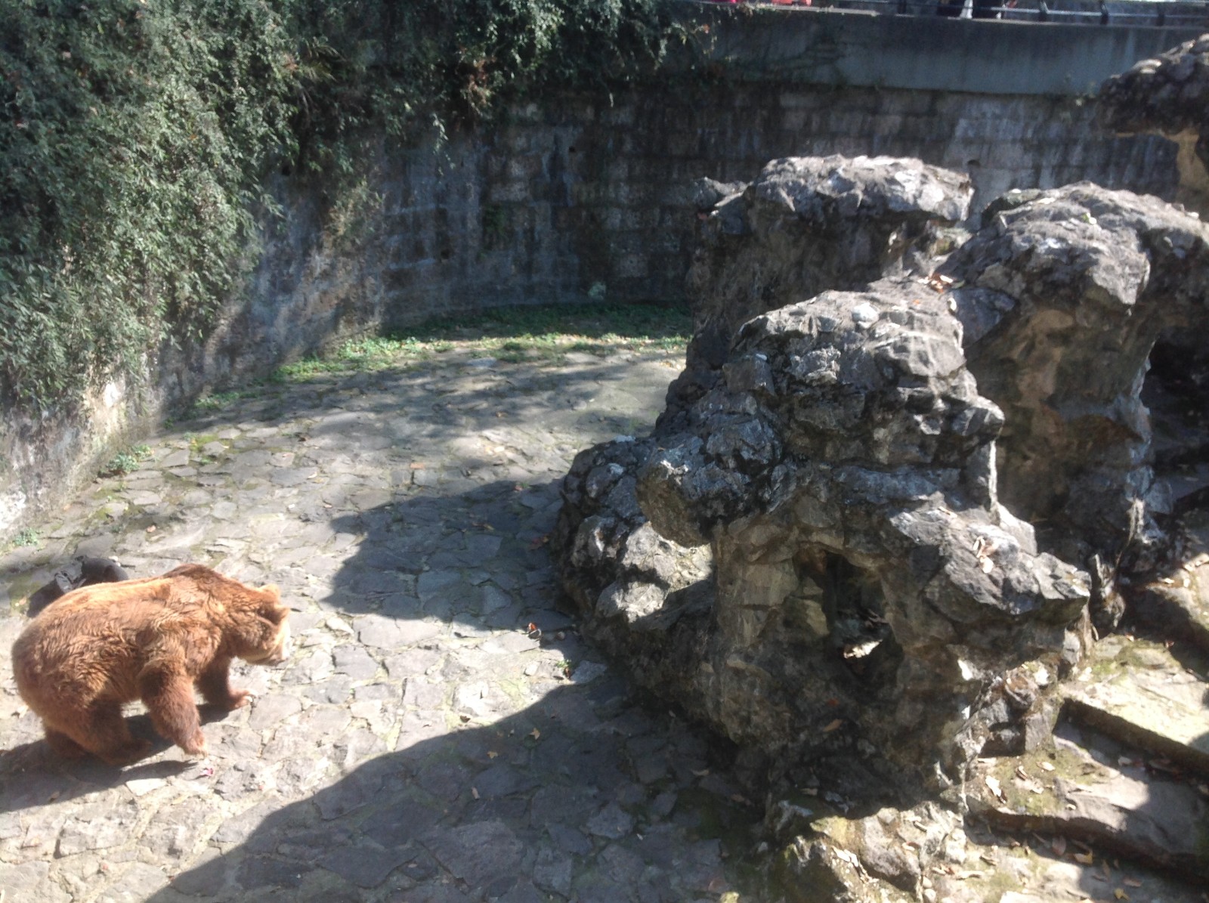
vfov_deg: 40.6
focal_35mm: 35
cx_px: 604
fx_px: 1221
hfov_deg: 52.7
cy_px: 452
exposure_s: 1/315
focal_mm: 4.28
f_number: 2.4
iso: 50
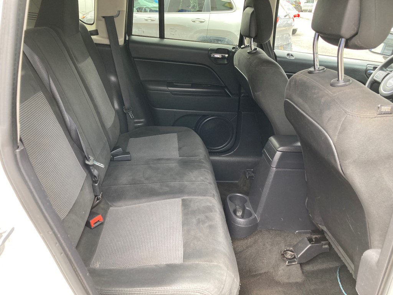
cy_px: 148
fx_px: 318
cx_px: 196
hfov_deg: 63.4
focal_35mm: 28
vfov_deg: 49.7
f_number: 1.8
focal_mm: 3.99
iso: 80
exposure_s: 1/111
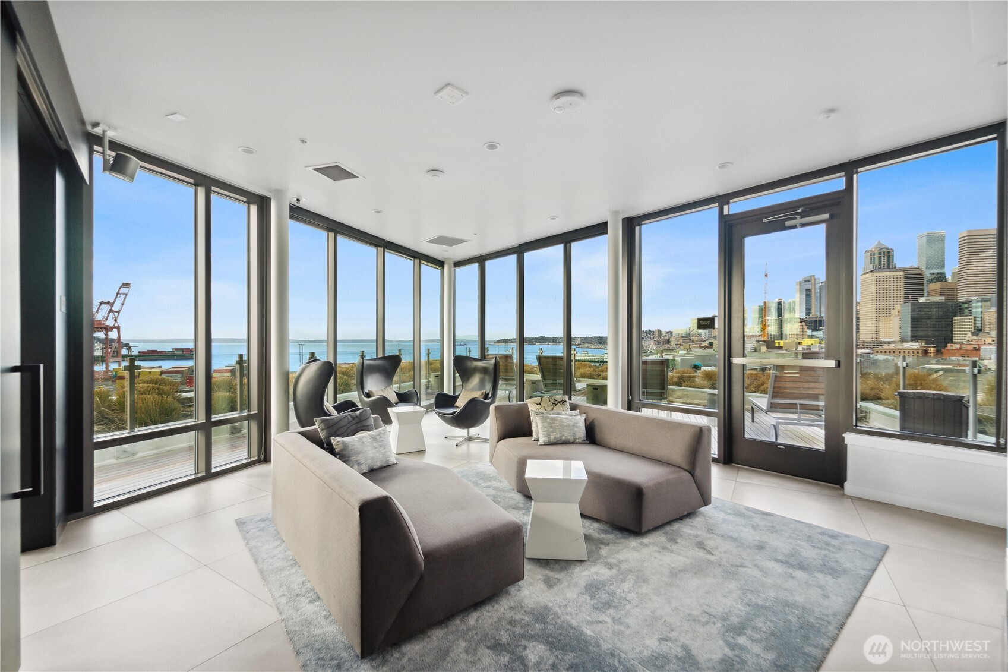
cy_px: 336
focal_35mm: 14
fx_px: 392
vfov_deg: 81.2
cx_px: 504
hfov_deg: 104.3
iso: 200
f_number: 8
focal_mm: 14
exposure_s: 1/500
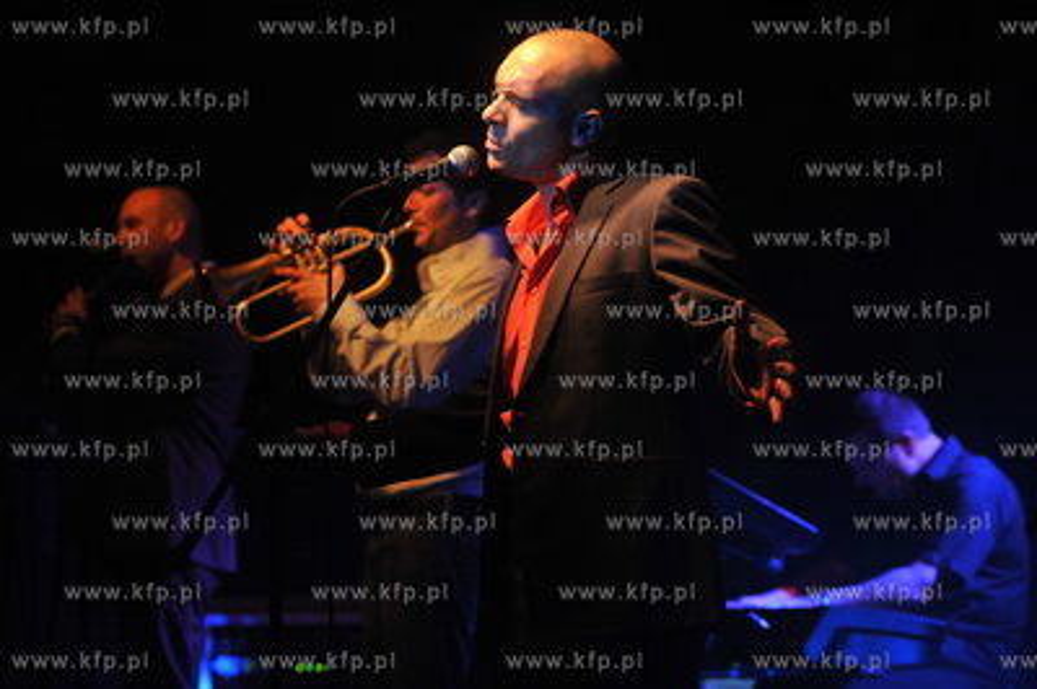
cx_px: 518
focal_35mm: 105
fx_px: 3022
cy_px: 344
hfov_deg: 19.5
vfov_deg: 13.0
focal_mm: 105
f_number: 4
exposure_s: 1/125
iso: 1600
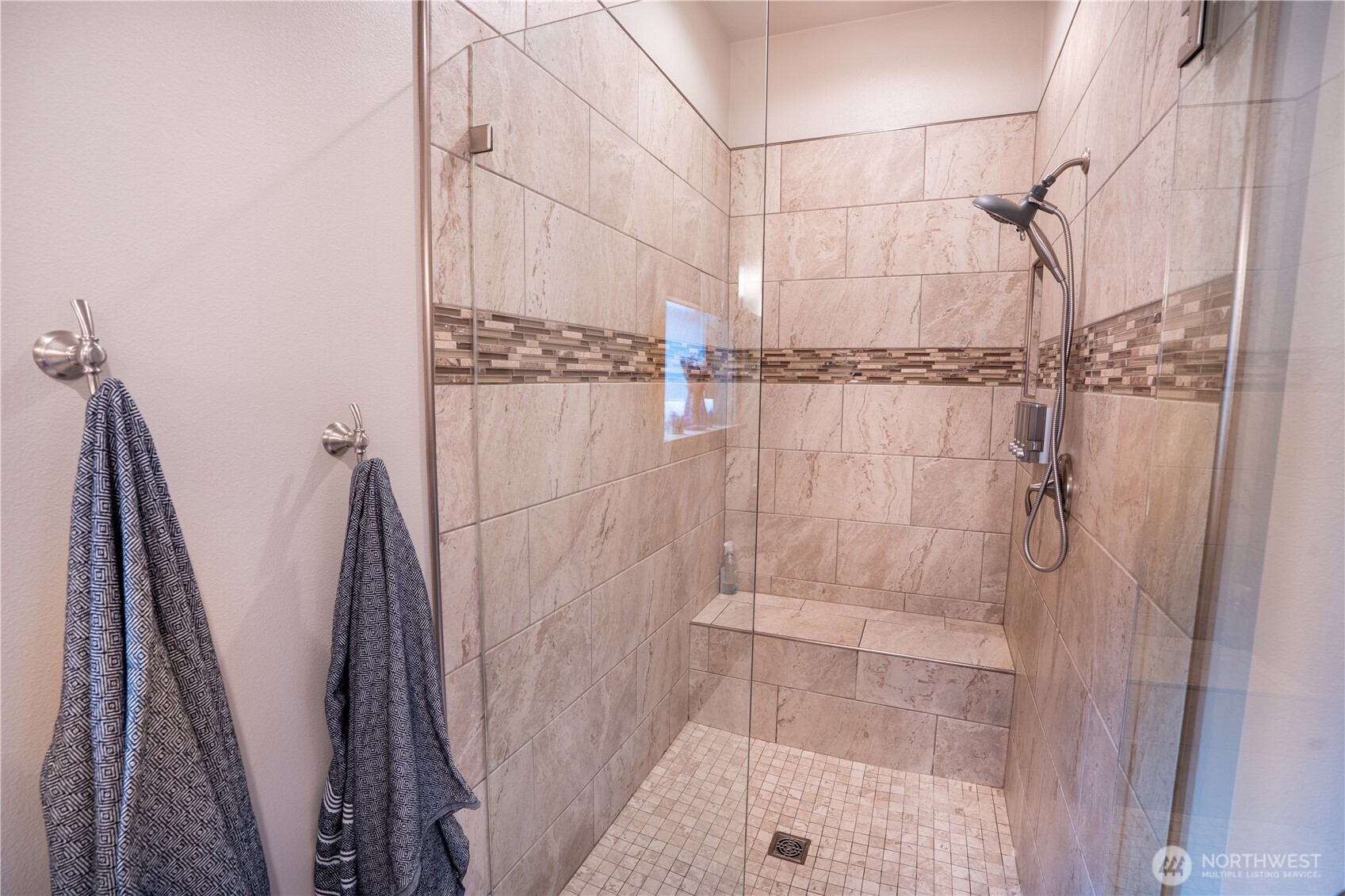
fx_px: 598
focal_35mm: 16
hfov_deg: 96.7
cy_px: 448
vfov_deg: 73.7
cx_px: 672
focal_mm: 16
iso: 100
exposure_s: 1/2.5
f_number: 8
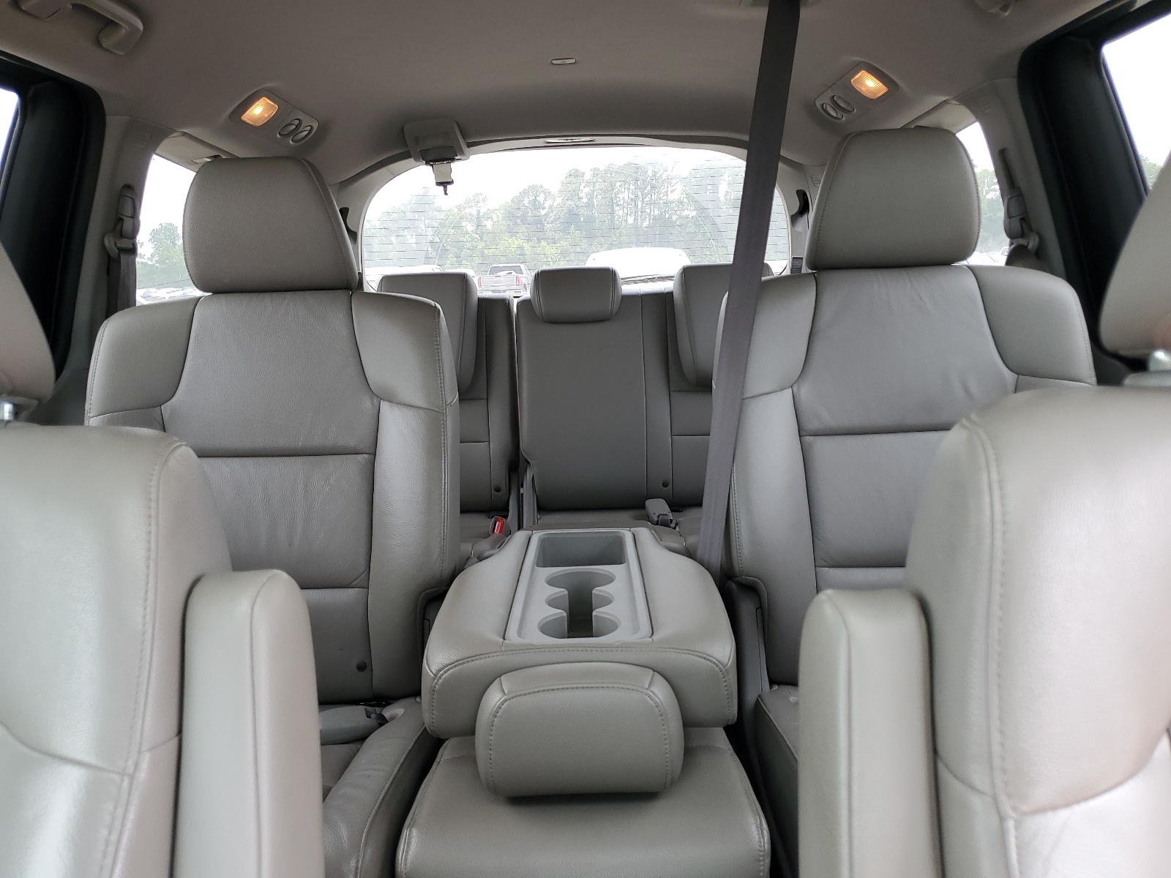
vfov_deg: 53.1
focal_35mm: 26
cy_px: 439
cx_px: 586
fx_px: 880
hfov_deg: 67.3
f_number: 1.5
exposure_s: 1/120
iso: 55
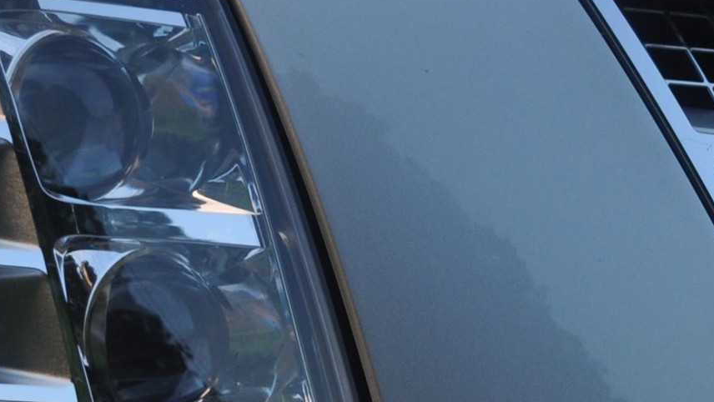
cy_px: 327
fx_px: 2083
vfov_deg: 11.0
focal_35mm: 110
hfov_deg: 18.9
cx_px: 715
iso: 400
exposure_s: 1/80
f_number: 4.5
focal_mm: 24
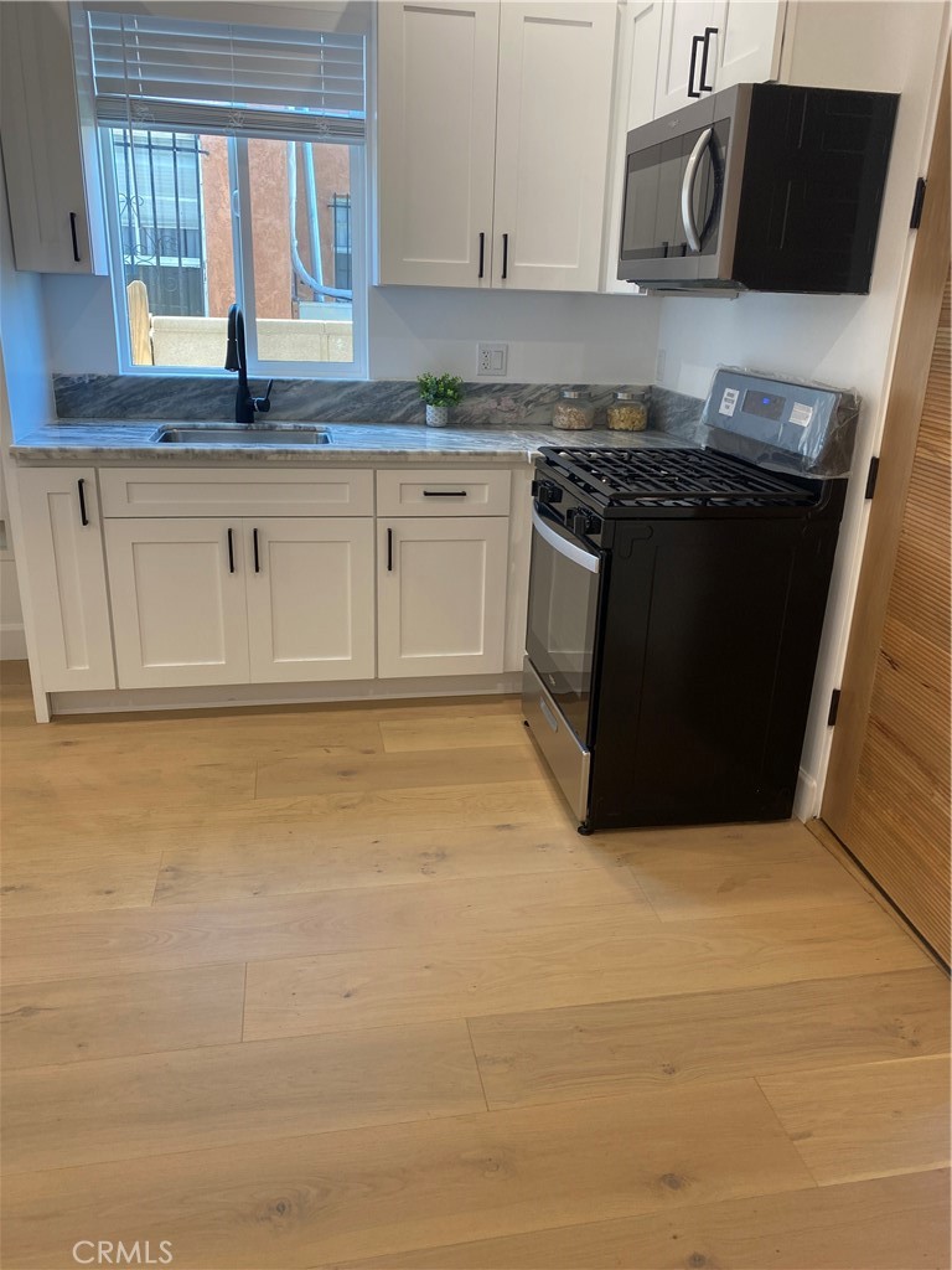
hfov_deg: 53.1
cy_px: 635
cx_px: 476
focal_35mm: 26
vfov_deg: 67.3
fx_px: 953
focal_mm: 4.25
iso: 64
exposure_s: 1/60
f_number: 1.8
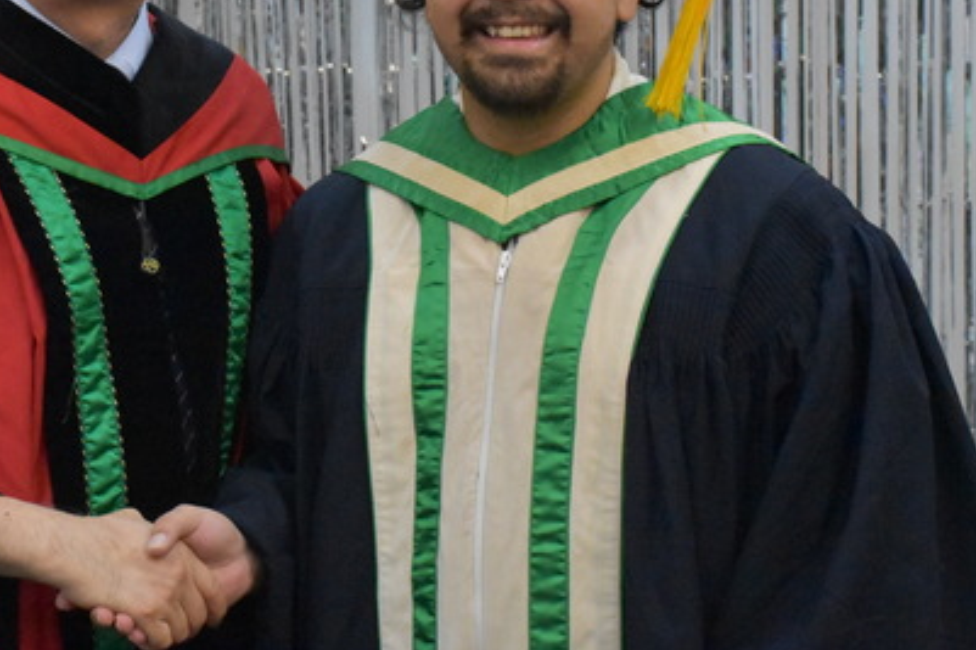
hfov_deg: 17.4
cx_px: 397
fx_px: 3194
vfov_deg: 11.6
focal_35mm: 118
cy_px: 194
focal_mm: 45
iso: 10000
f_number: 7.1
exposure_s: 1/200
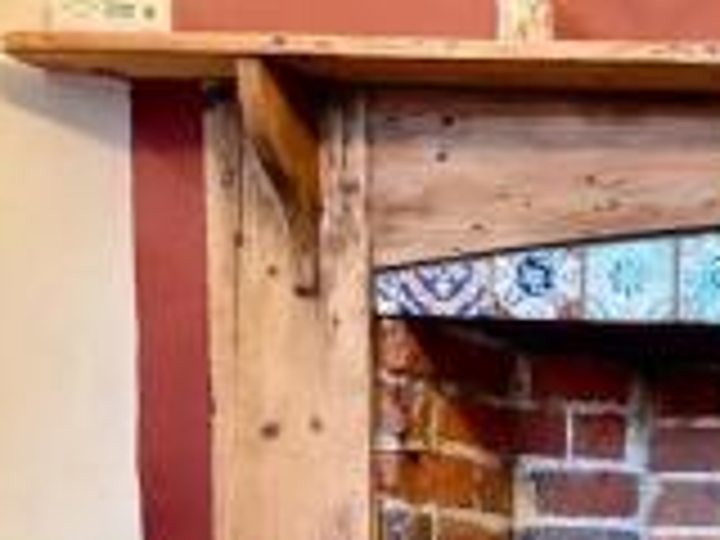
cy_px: 655
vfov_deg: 15.0
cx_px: 1159
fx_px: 1976
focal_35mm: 95
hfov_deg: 17.9
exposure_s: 1/50
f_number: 1.6
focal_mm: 5.96
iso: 400
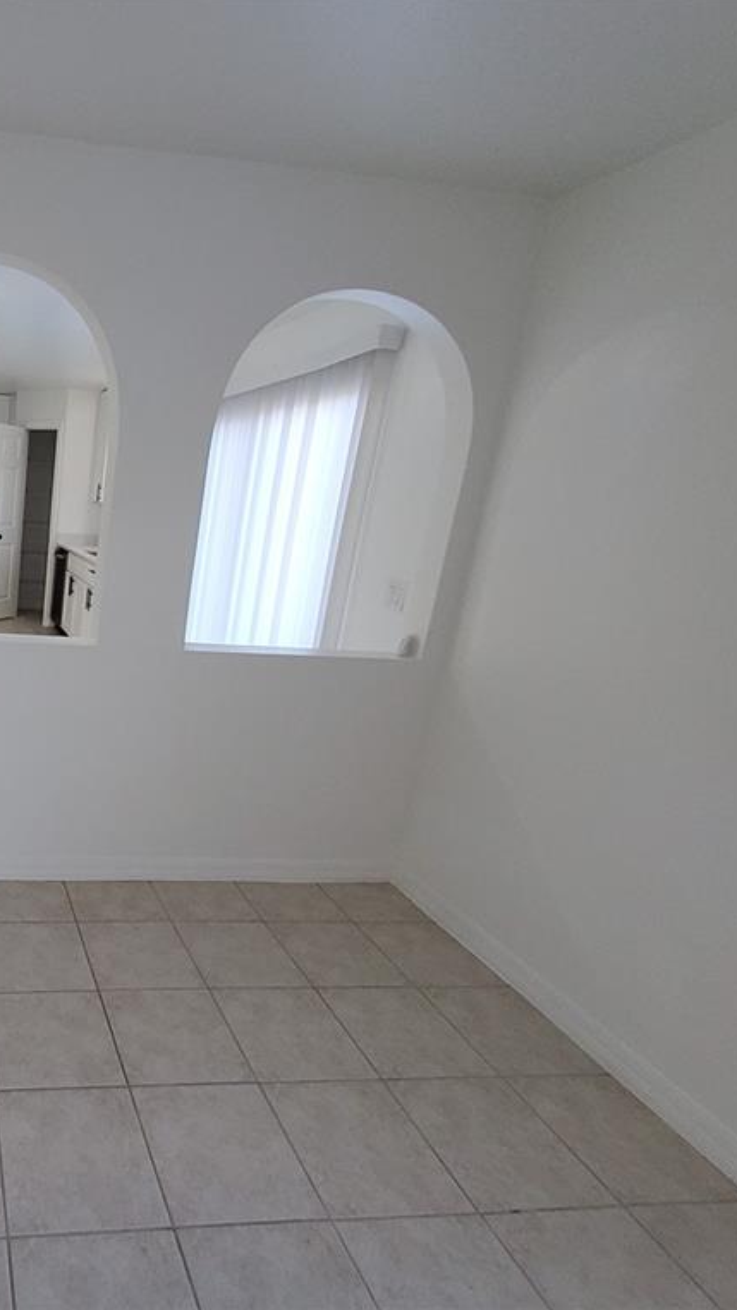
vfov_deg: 89.6
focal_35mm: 19
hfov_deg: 48.4
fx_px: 660
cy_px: 652
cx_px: 5
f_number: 2.2
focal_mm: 1.13
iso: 64
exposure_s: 1/60
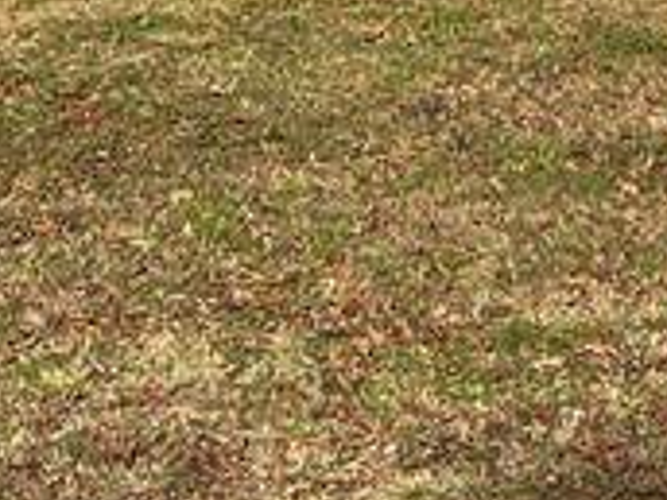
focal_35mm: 155
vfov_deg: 8.8
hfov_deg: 12.7
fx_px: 2987
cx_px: 287
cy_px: -632
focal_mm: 5.1
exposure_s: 1/3876
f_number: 1.6
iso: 50
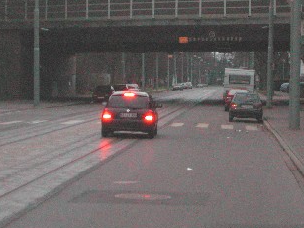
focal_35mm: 125
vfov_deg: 11.8
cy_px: 50
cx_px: 168
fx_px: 1097
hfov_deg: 15.8
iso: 393
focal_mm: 14.2
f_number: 3.7
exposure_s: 1/59.1
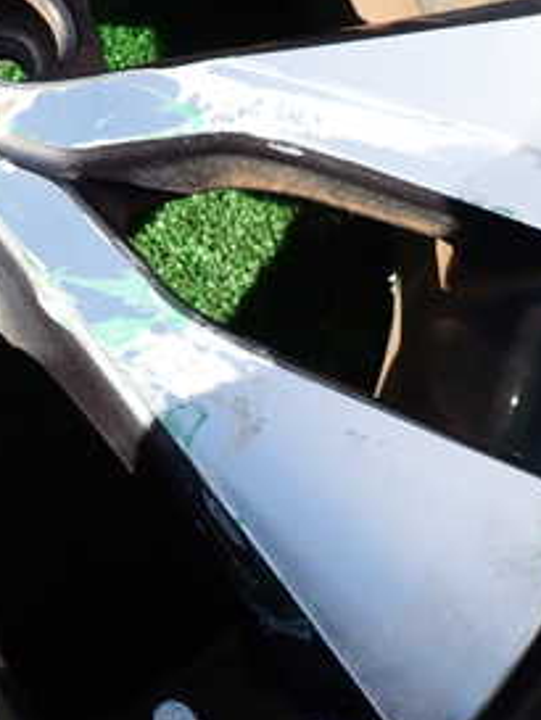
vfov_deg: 34.6
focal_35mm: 55
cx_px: 13
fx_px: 1145
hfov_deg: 25.4
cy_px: 248
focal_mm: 4.5
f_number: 2.8
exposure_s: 1/640
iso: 100
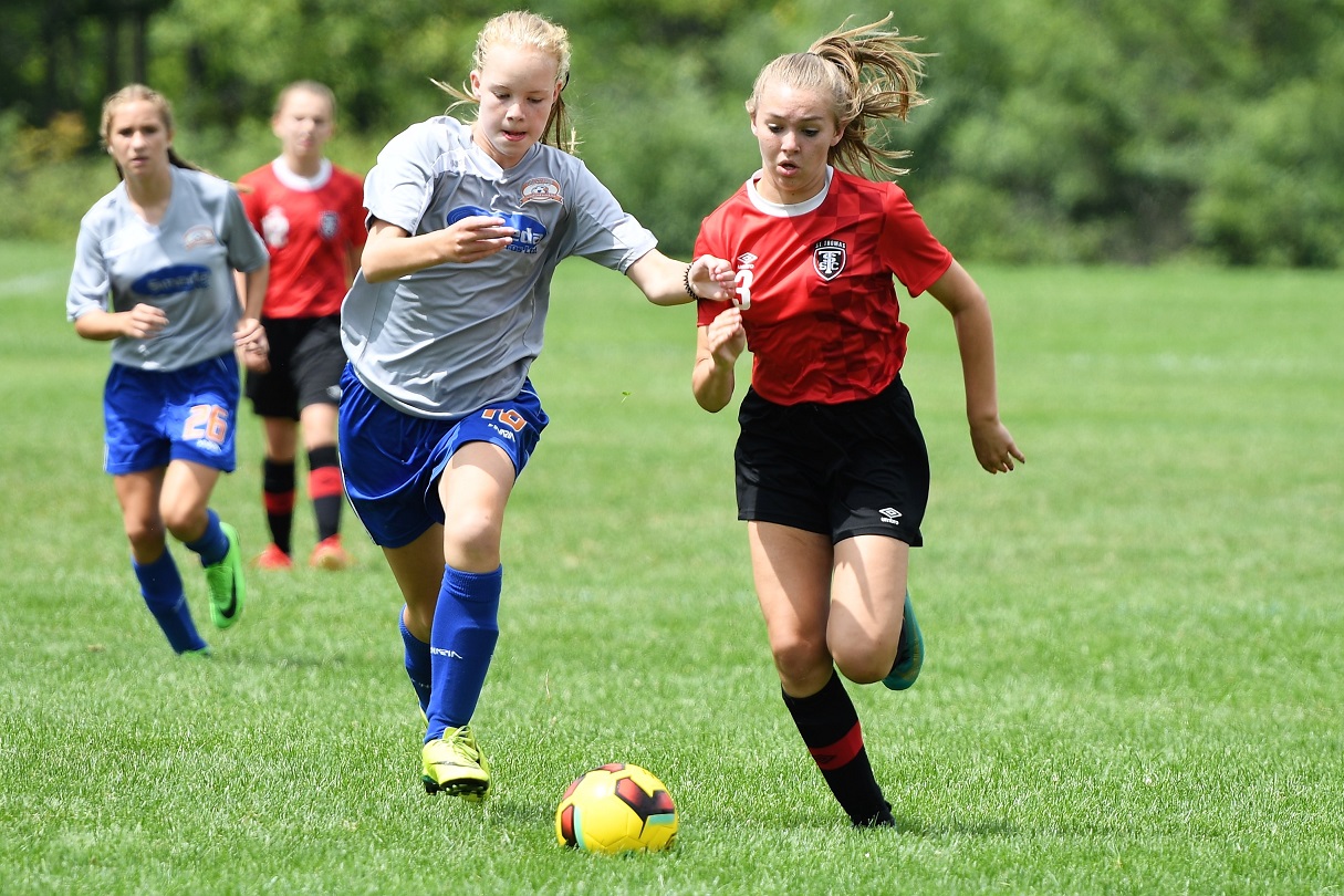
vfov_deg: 4.6
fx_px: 11199
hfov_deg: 6.9
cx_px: 672
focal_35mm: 300
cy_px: 448
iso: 100
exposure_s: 1/1000
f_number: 3.2
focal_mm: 200
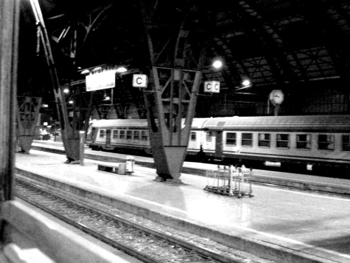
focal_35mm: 48
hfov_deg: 39.7
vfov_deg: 30.3
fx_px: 485
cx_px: 175
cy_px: 132
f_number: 3
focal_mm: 7.3
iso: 200
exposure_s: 1/2.7
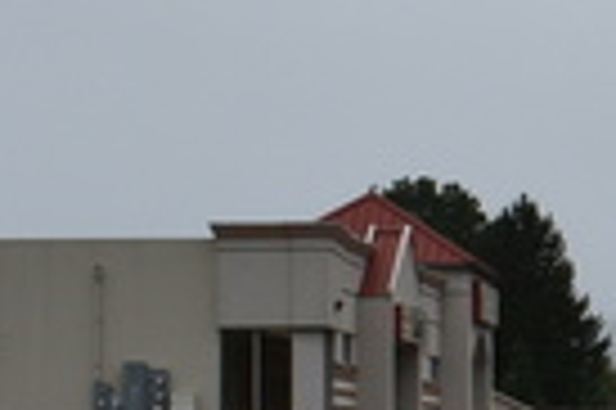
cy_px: 216
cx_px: 1493
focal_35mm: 189
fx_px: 3230
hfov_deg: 9.6
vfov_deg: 7.2
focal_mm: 18
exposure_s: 1/200
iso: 100
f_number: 9
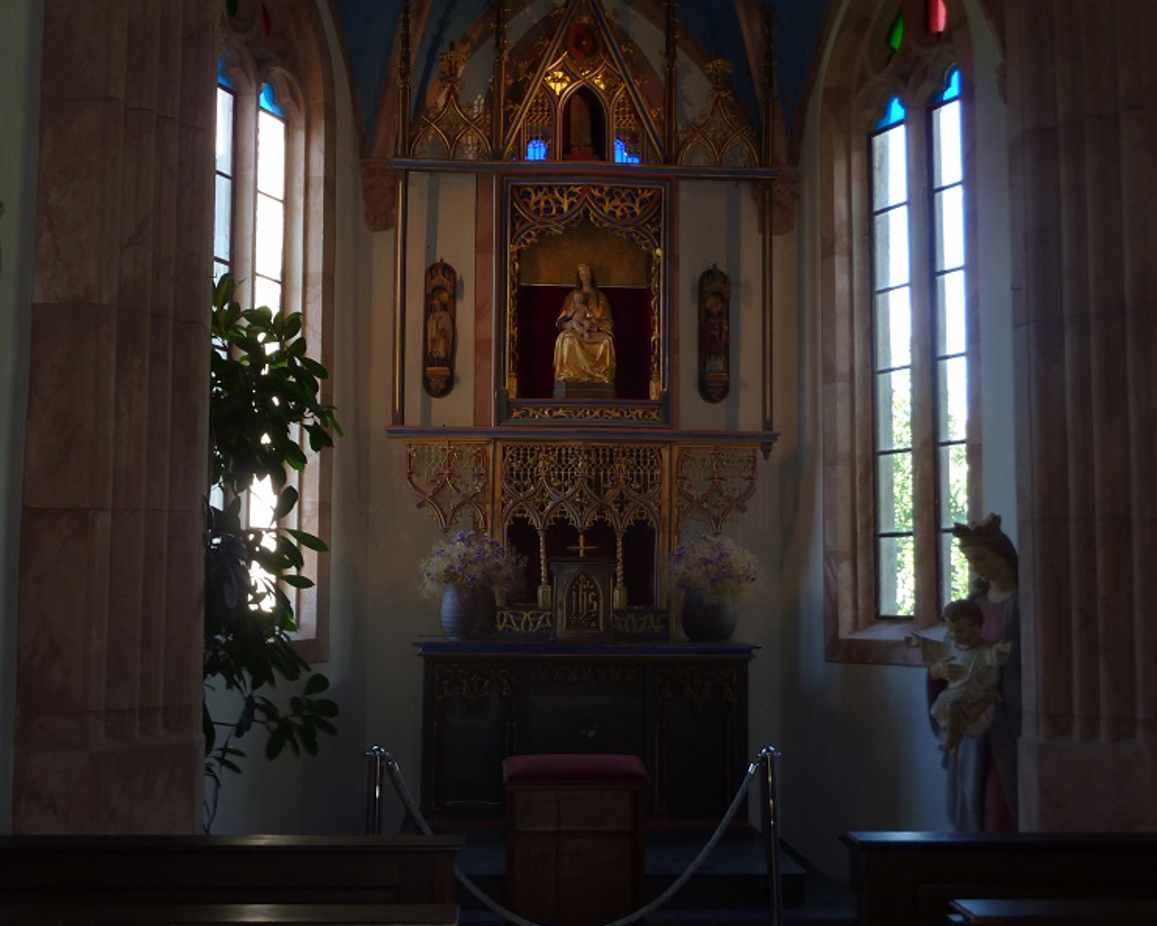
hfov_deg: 46.8
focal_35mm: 39
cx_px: 553
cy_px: 464
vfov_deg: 38.2
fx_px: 1336
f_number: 3.6
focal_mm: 6.1
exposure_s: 1/30
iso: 80
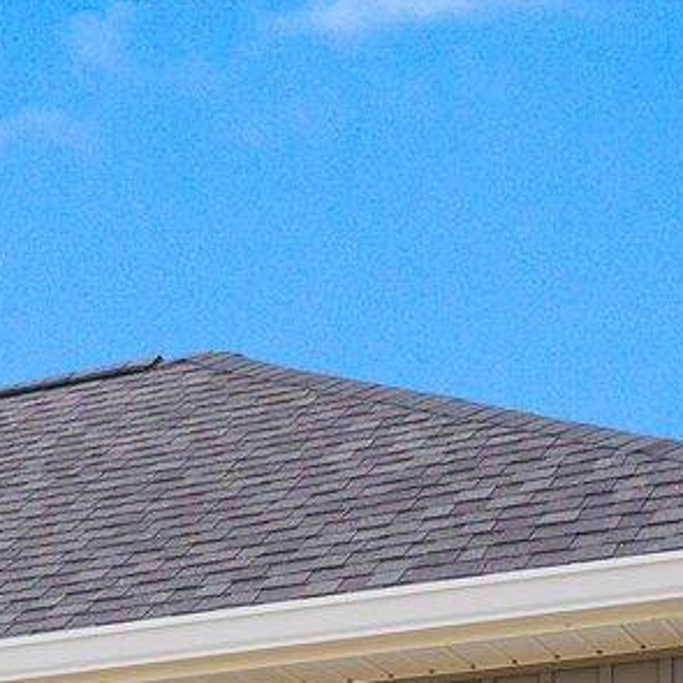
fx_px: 3281
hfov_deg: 11.2
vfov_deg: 10.6
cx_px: -456
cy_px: 1488
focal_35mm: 147
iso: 100
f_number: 4.5
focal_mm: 12.29
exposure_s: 1/500
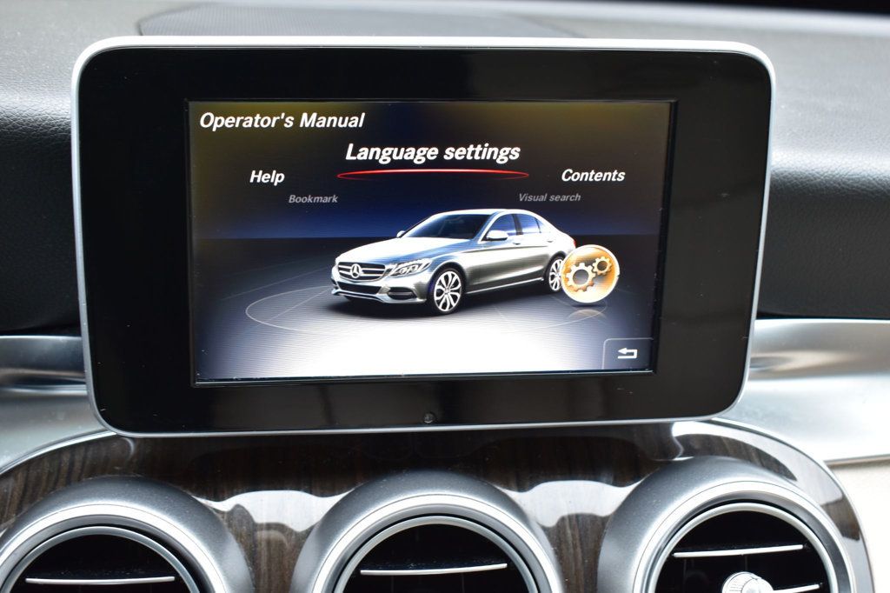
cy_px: 296
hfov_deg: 36.9
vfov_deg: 25.0
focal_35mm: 54
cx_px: 445
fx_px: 1334
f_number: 6.3
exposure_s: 1/15
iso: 500
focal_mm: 36
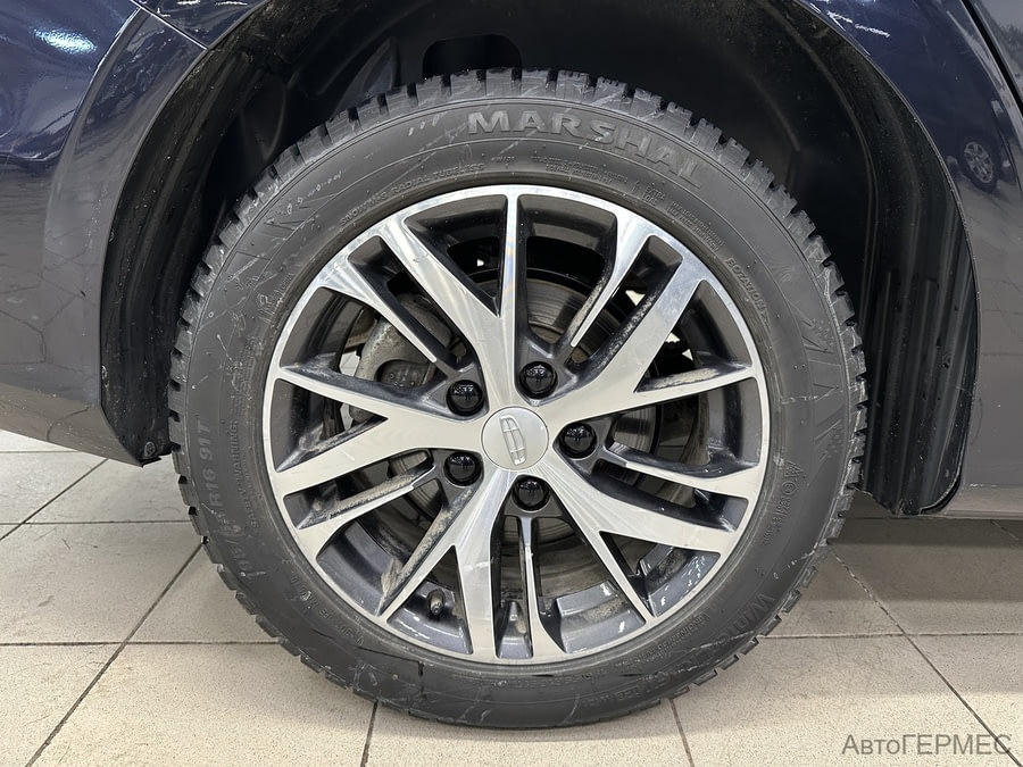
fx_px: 709
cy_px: 384
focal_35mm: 24
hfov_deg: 71.6
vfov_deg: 56.8
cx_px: 512
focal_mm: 6.86
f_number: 1.78
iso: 320
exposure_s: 1/50
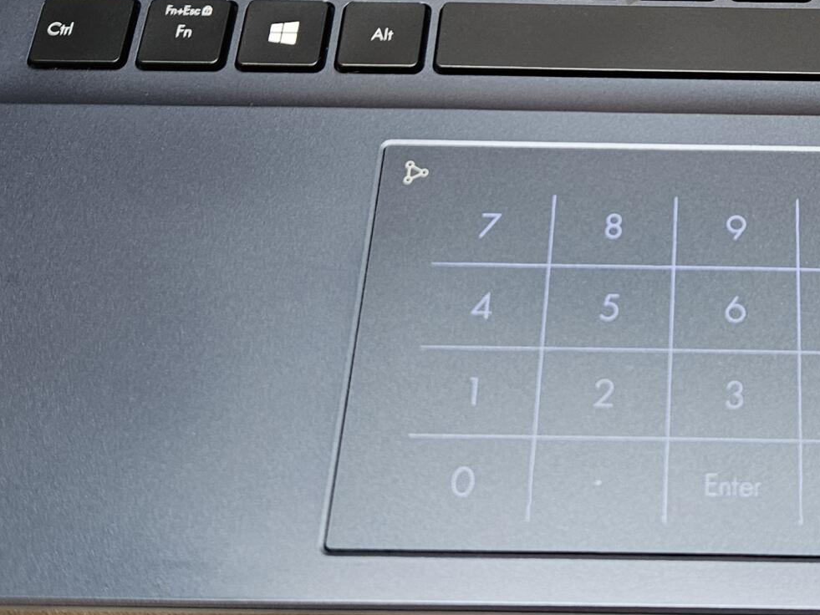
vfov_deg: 24.2
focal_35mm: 60
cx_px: 722
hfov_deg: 30.9
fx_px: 1421
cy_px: 155
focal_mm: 5.4
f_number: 1.8
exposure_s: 1/200
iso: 250
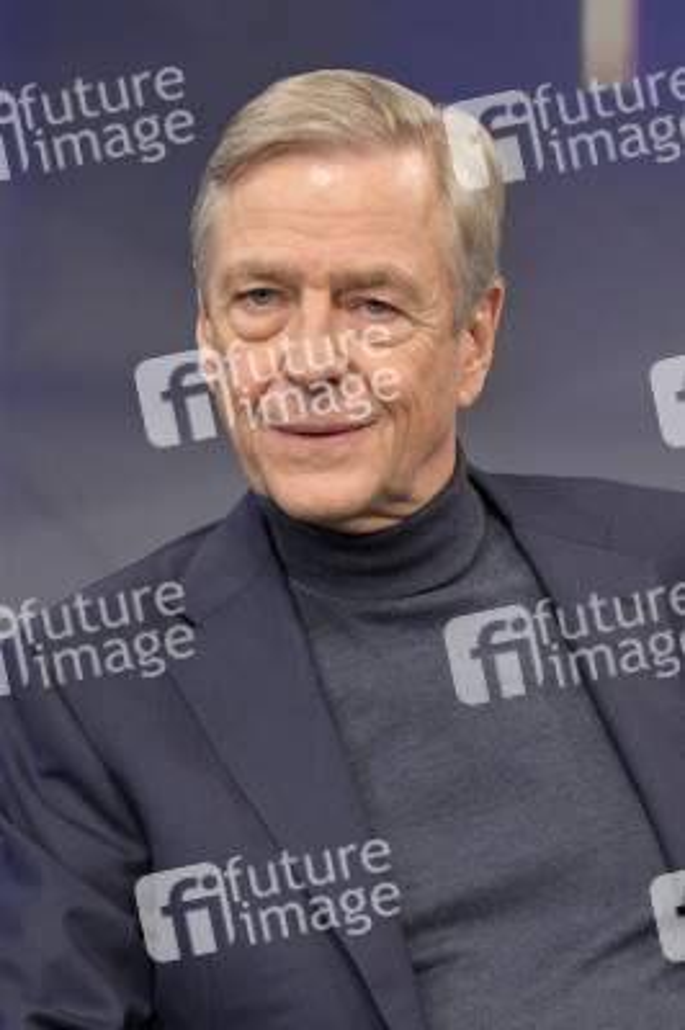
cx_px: 342
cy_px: 515
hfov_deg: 24.6
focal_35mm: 55
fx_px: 1572
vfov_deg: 36.3
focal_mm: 55
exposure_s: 1/200
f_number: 5.6
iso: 1600
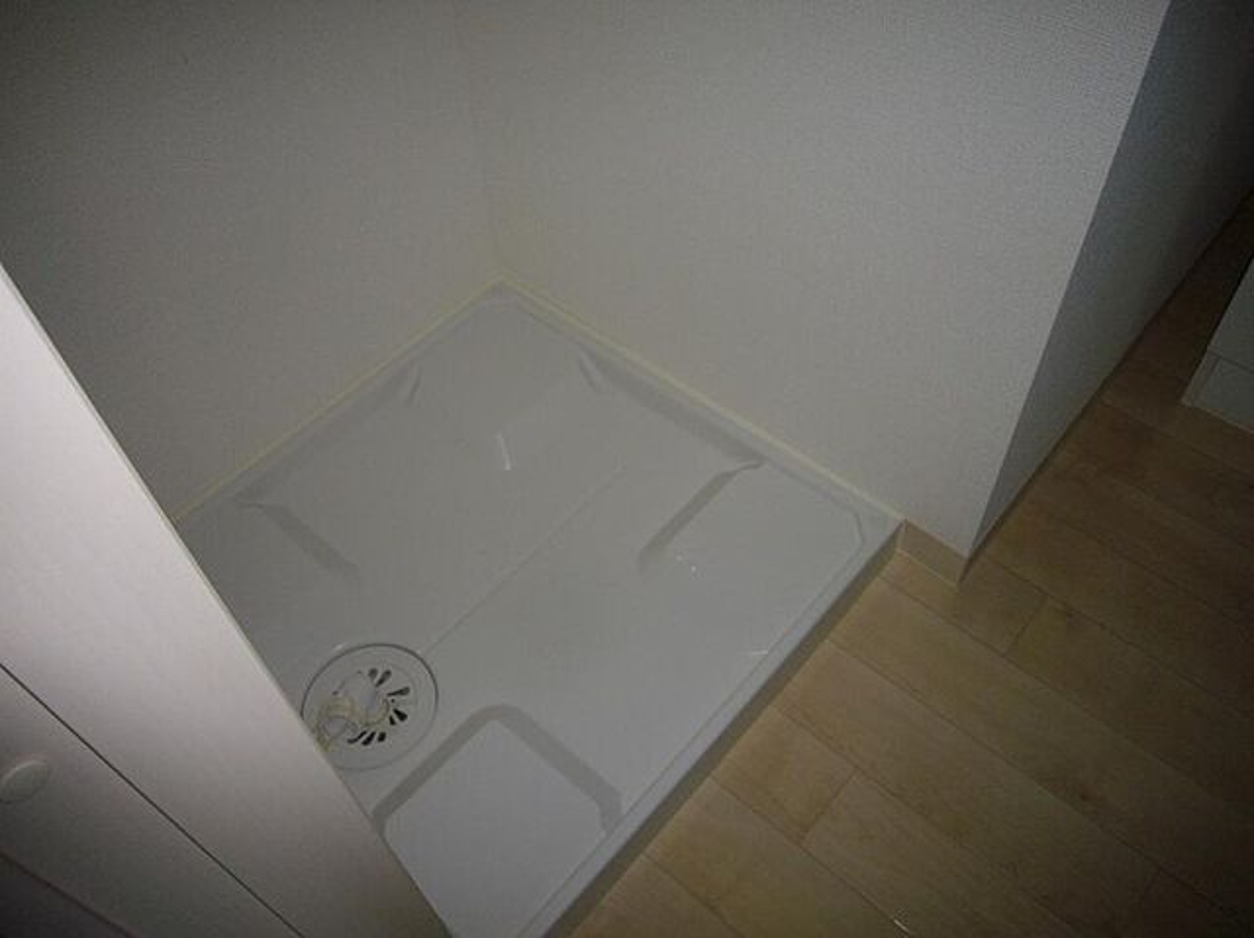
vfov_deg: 49.7
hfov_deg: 63.5
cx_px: 627
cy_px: 469
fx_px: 1014
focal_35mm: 28
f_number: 2.8
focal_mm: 4.6
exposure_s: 1/30
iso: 100
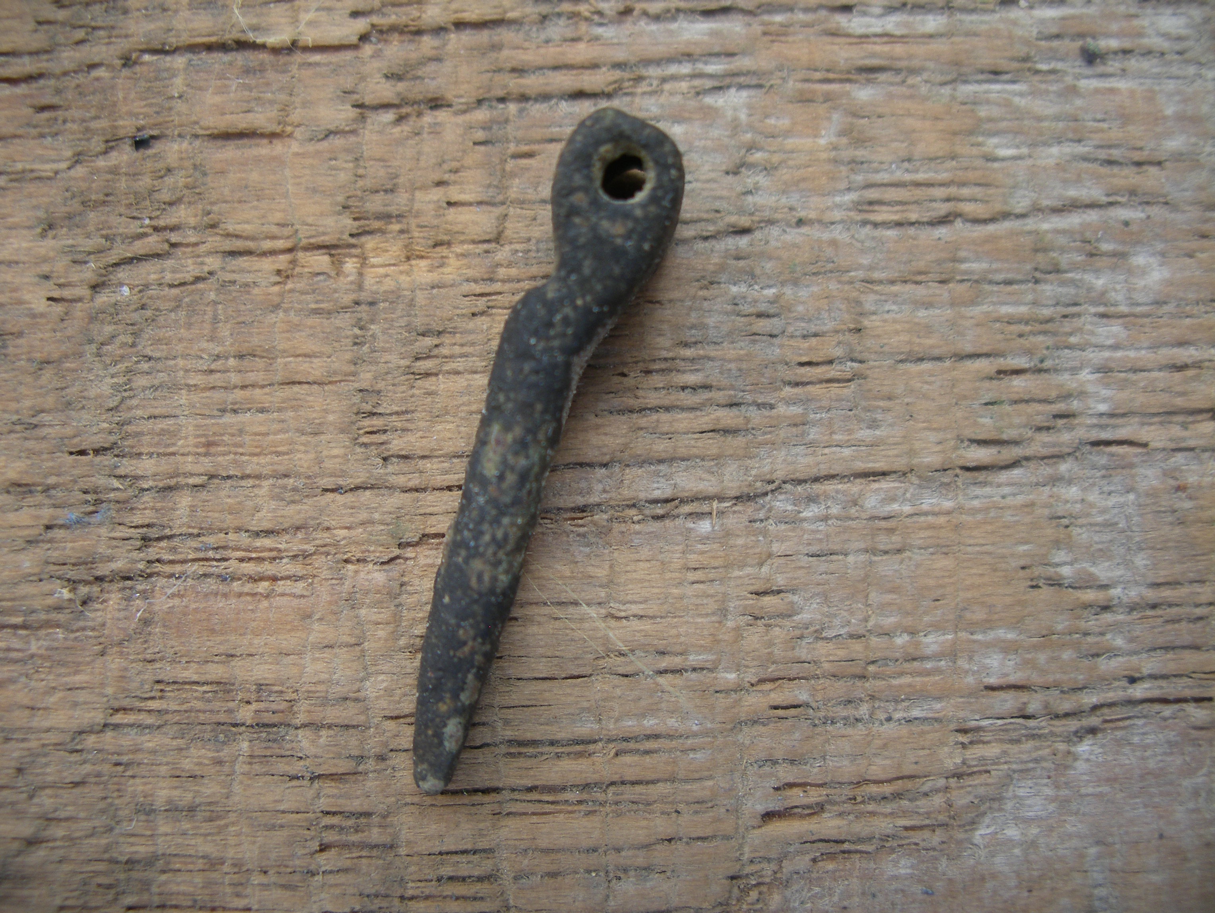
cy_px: 456
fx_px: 1299
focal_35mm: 37
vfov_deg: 38.7
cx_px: 608
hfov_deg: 50.1
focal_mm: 7.8
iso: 80
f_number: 2.8
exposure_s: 1/50
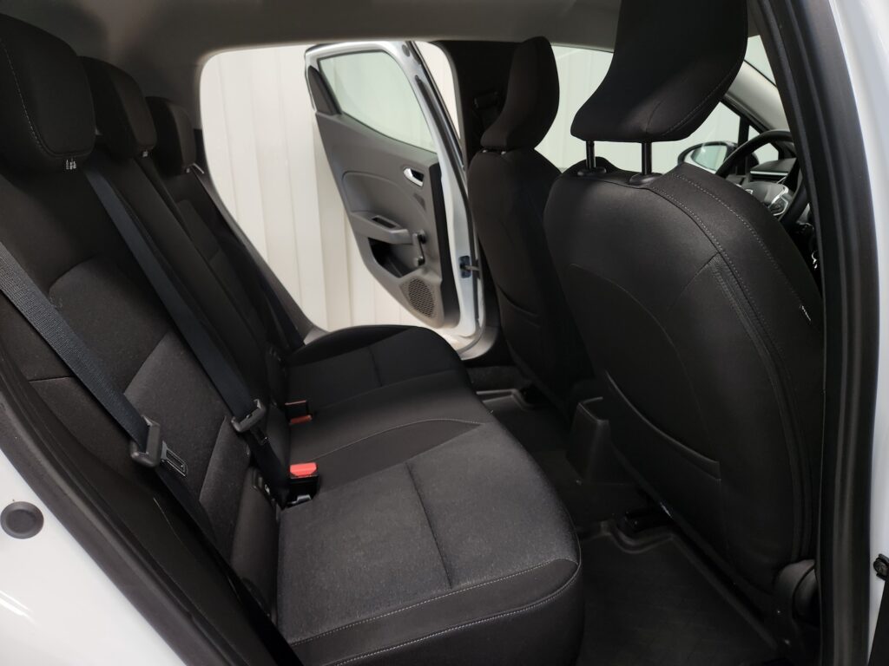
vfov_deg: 58.9
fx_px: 591
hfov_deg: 73.9
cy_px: 333
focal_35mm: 23
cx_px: 444
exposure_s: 1/100
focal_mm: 5.4
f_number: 1.8
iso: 250
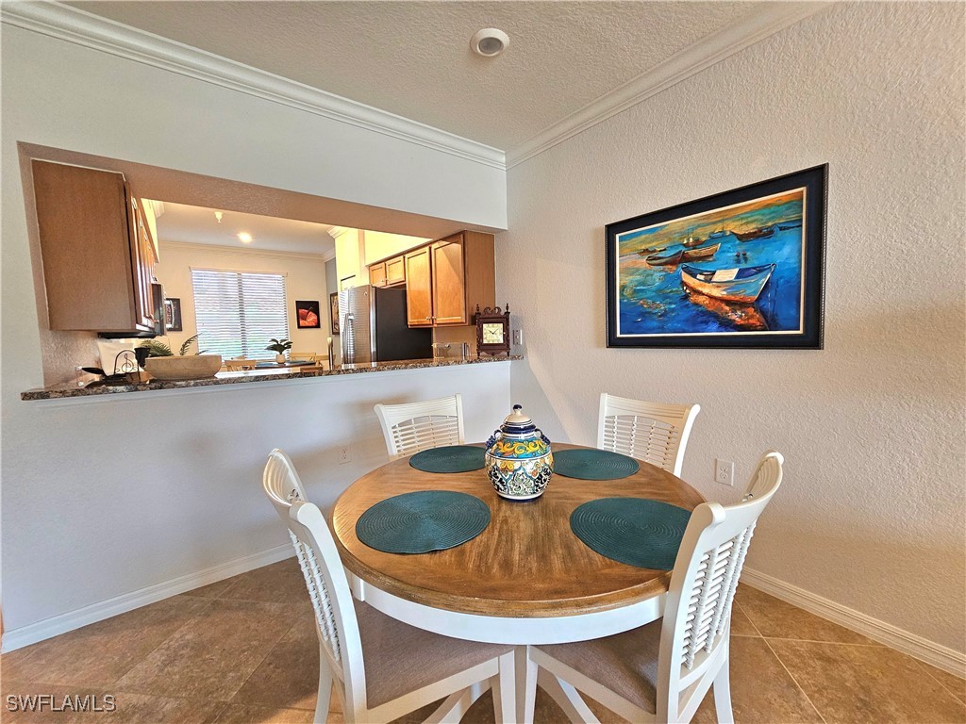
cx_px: 483
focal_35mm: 13
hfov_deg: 106.2
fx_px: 363
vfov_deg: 89.9
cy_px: 362
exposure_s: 1/60.2
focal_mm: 2.2
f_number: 2.2
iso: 400
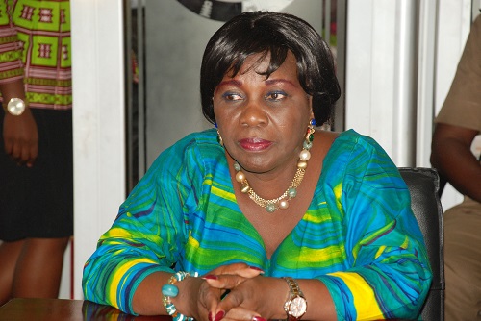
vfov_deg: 9.2
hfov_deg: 13.7
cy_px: 160
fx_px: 2005
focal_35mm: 150
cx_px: 240
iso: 1000
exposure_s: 1/200
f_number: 5.6
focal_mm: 100
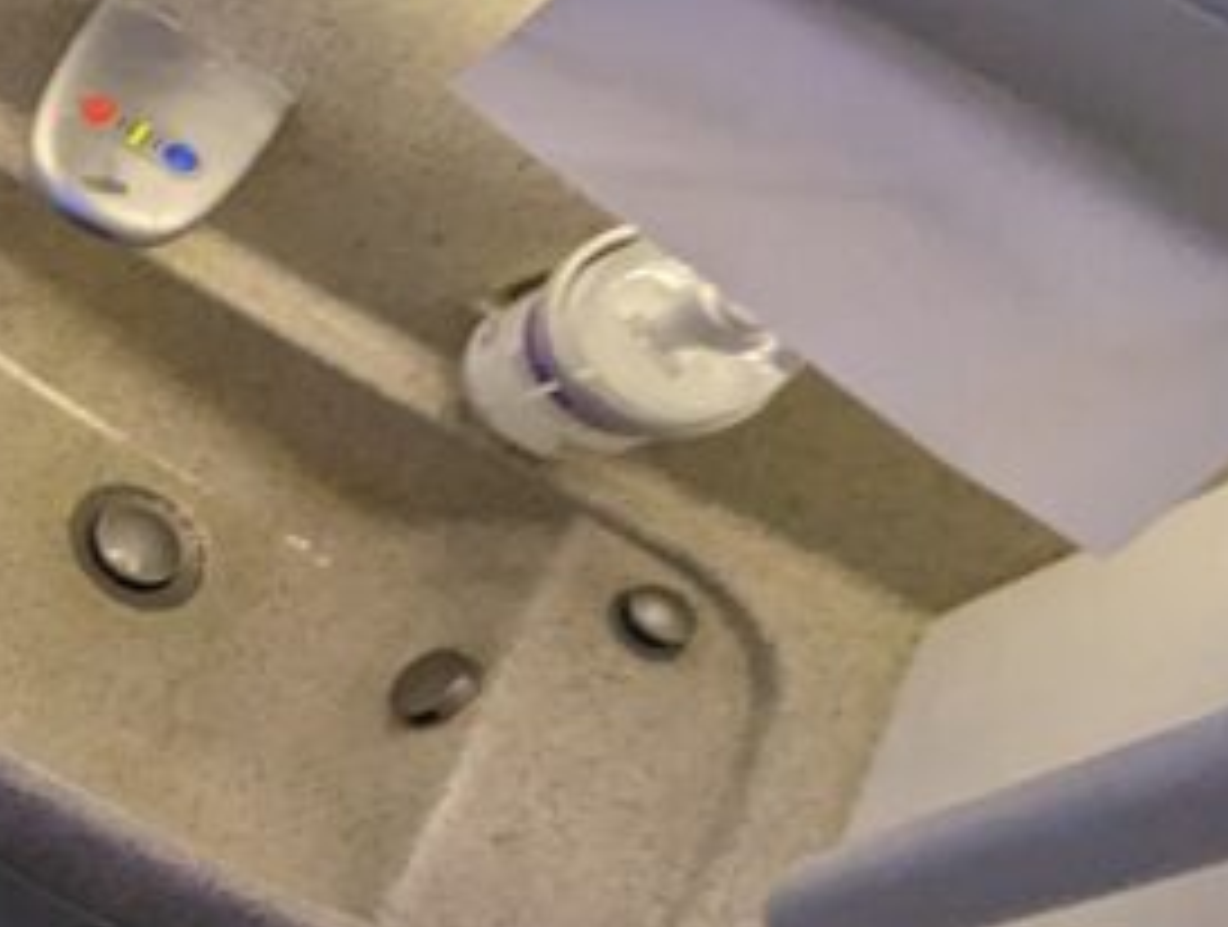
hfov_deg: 21.5
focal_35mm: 60
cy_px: 2
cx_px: -958
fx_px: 2133
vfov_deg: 23.5
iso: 117
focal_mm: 2.35
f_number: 2.2
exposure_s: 1/34.5
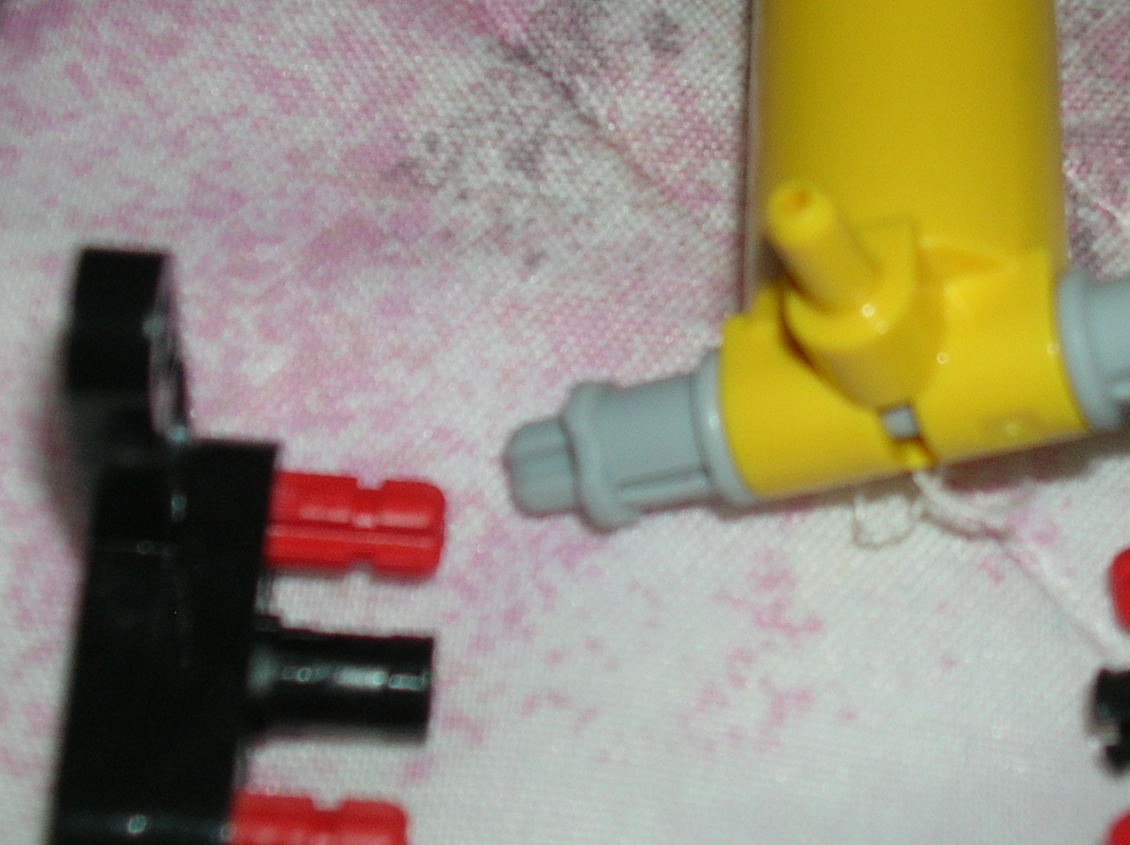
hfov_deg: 20.0
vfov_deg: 15.0
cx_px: 765
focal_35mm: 98
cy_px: 296
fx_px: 3196
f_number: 3.3
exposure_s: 1/60.1
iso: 50
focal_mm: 8.5
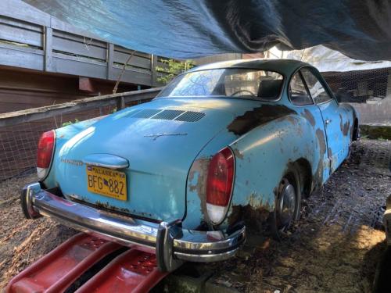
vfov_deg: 49.7
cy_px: 146
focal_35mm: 28
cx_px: 196
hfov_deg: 63.4
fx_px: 316
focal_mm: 3.99
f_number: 1.8
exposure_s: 1/60
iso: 100
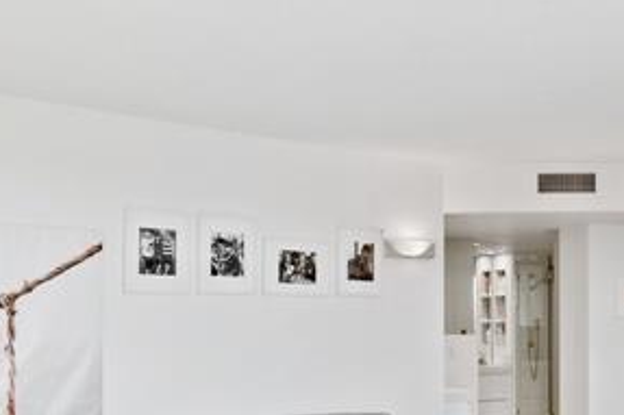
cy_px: 323
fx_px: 866
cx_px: 537
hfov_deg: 37.5
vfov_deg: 26.5
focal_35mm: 50
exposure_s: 1/6
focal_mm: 14
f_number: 8
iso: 200
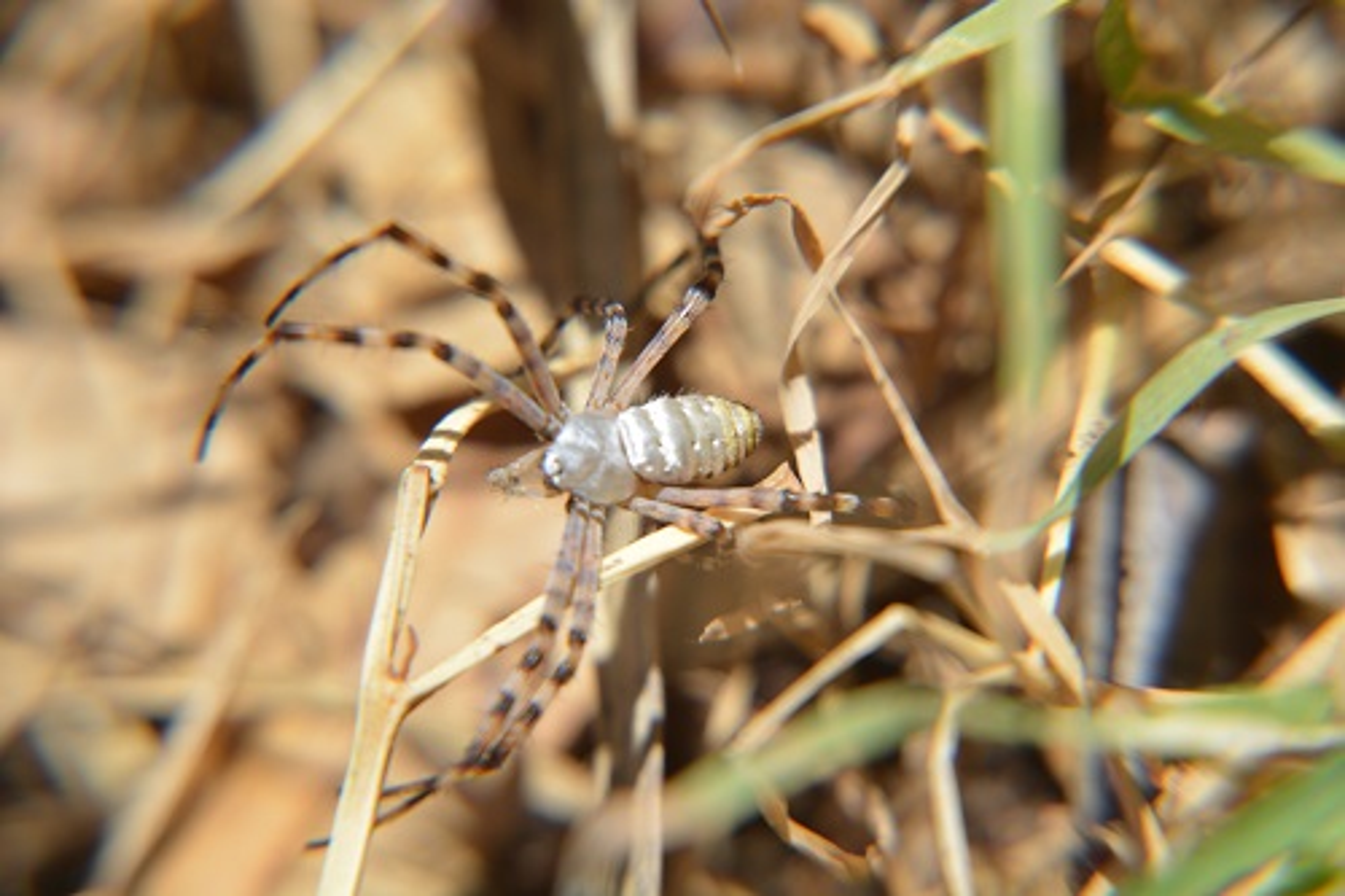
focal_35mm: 255
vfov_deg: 5.4
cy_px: 448
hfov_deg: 8.1
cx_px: 672
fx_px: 9523
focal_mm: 170
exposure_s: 1/250
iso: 100
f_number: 8
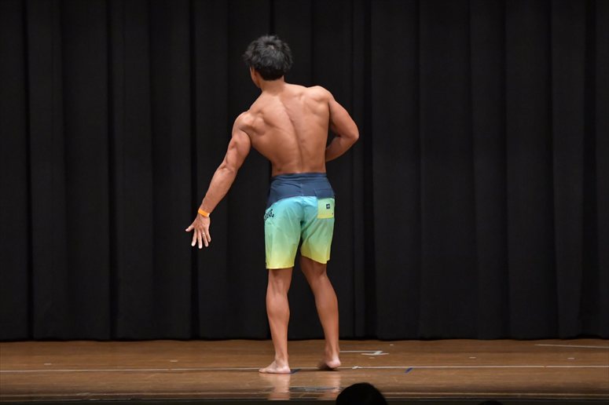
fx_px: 3669
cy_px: 202
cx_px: 304
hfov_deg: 9.5
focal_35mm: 217
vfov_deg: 6.3
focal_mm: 145
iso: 6400
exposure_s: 1/400
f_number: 5.6
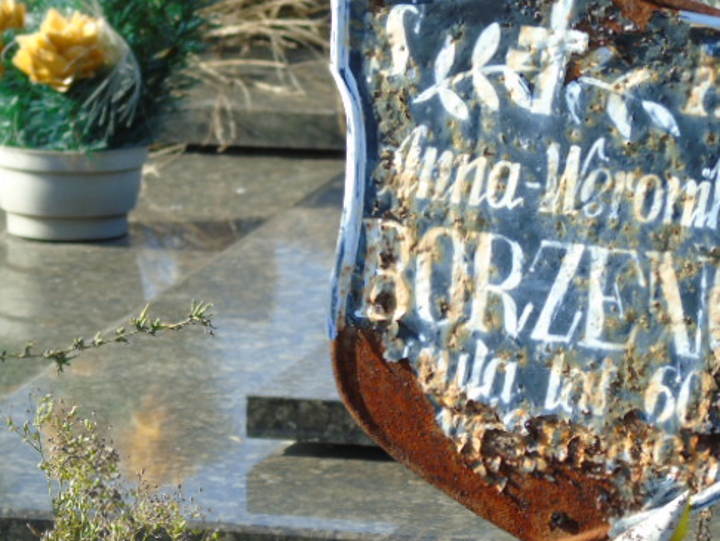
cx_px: 464
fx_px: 6659
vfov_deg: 4.7
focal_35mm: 320
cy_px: 267
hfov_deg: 6.2
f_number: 4.8
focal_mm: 43
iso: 80
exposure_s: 1/160
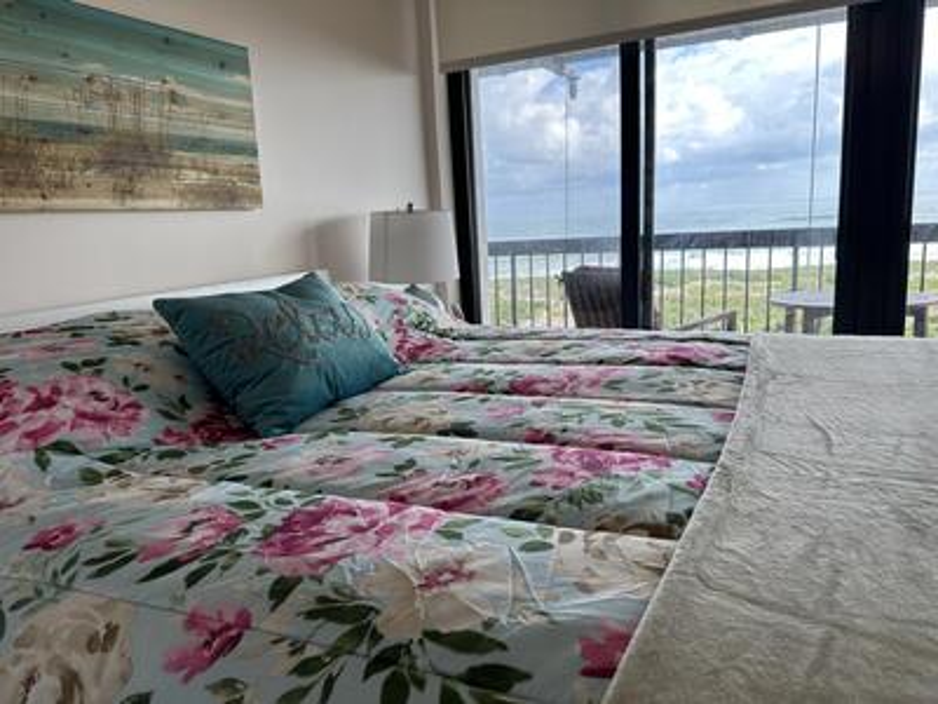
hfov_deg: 71.6
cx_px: 469
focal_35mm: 24
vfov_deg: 56.8
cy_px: 352
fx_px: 650
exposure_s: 1/380
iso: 80
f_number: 1.78
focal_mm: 6.86
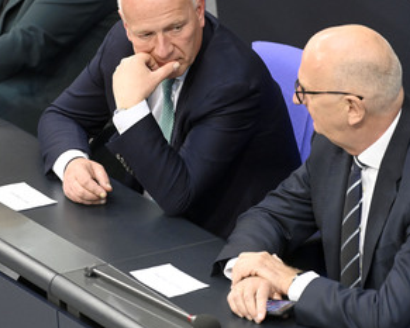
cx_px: 218
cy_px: 128
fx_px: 5122
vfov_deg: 3.7
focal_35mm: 422
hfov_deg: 4.6
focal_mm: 290
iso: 10000
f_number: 5.6
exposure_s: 1/400
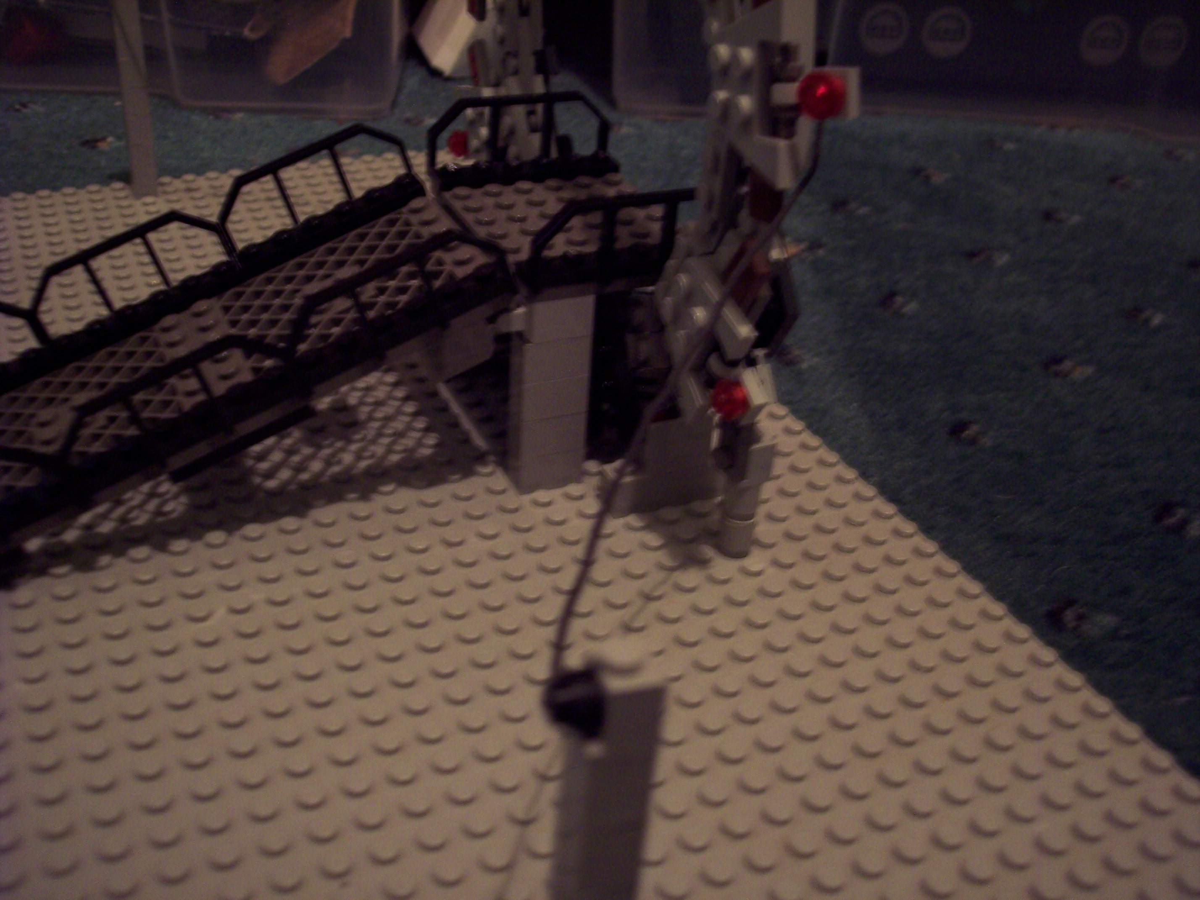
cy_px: 450
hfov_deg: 47.9
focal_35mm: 39
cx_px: 600
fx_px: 1352
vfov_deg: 36.8
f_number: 3.4
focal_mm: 8
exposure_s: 1/4
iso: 200
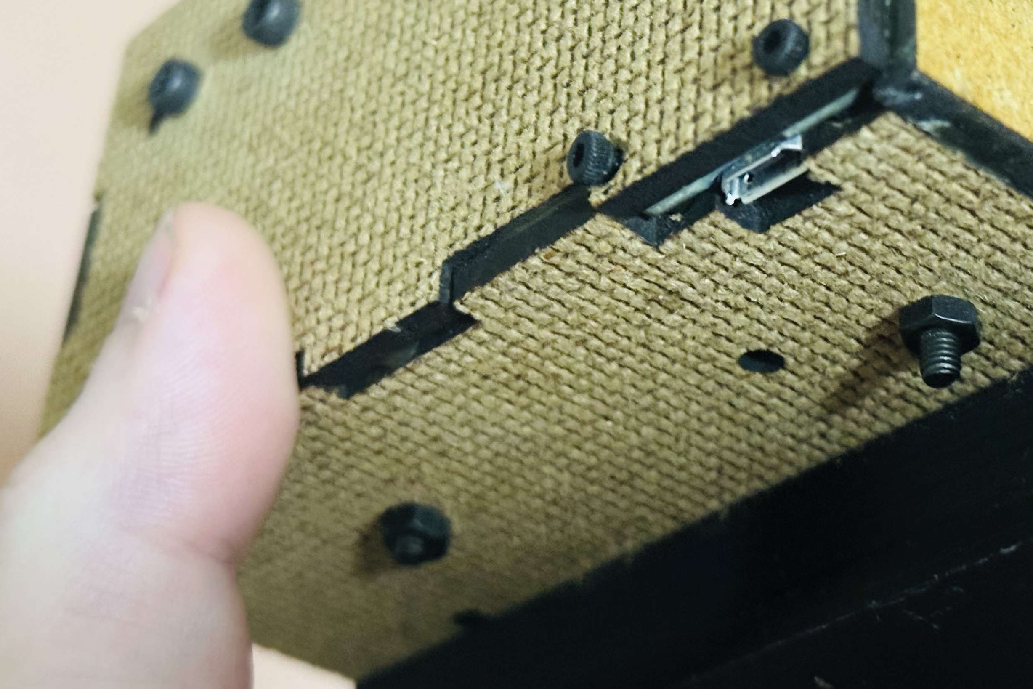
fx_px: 2353
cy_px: 104
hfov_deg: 24.5
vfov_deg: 16.5
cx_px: 783
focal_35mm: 82
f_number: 1.78
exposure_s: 1/30
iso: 640
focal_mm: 6.86
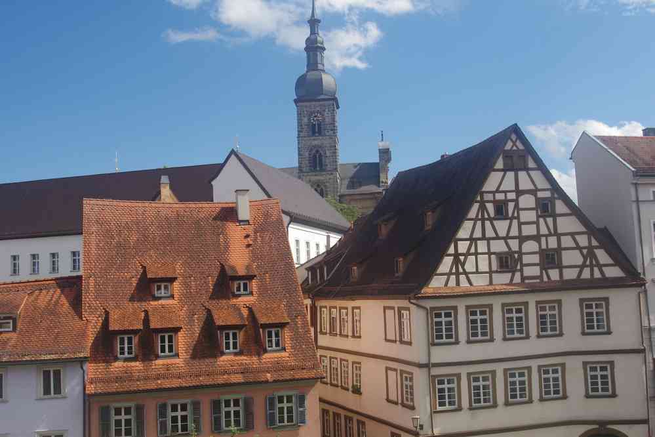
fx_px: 764
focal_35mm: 42
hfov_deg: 46.4
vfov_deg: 31.9
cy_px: 218
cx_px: 328
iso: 200
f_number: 11
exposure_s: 1/100
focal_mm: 28
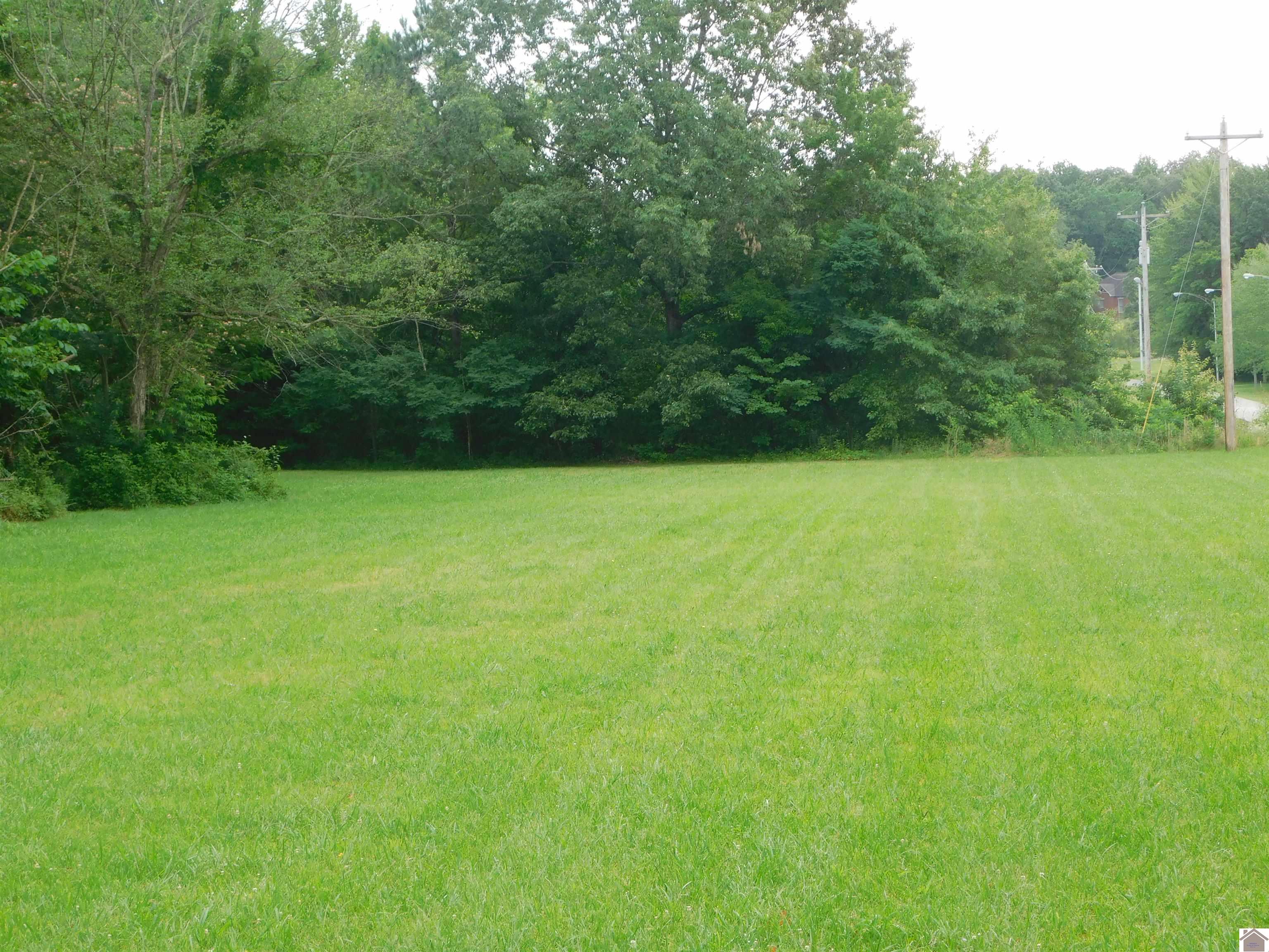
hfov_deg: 24.4
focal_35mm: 80
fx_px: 2933
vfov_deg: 18.4
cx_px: 634
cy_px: 476
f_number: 4.4
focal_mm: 14.2
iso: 125
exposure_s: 1/100
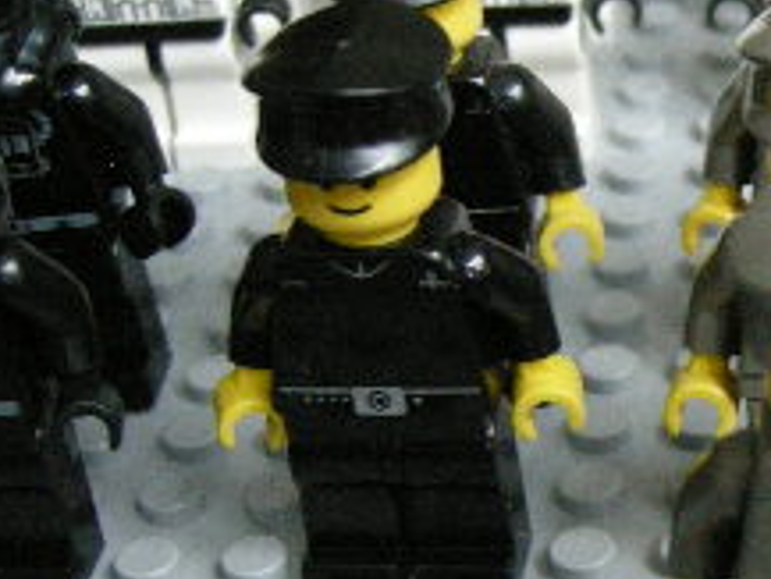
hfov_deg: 17.4
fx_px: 2362
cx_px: 1002
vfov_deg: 13.9
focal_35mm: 106
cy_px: 455
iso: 400
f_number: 2.7
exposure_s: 1/34.2
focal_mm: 7.5
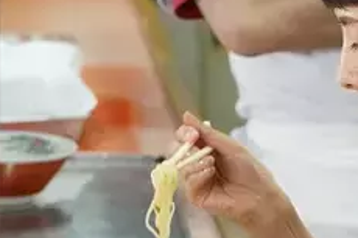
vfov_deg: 5.2
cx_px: 254
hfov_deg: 7.8
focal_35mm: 264
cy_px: 159
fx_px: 2623
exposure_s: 1/125
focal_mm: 101
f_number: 8
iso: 10000
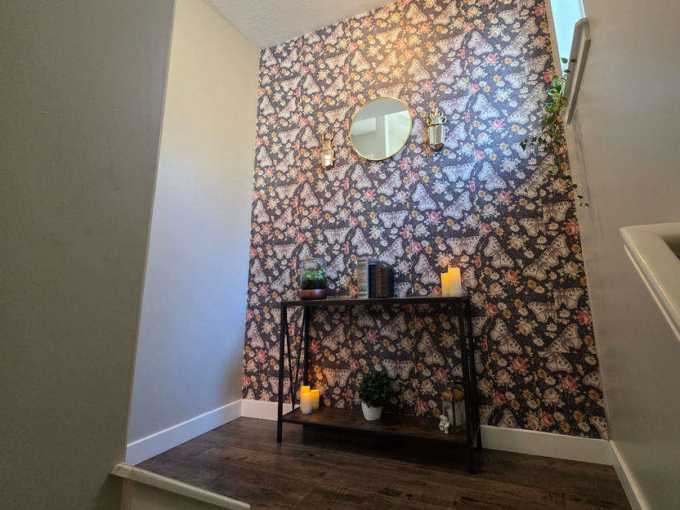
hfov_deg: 93.7
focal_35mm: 16
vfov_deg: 77.6
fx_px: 314
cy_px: 217
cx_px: 395
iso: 320
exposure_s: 1/100
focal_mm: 2.2
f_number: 1.9
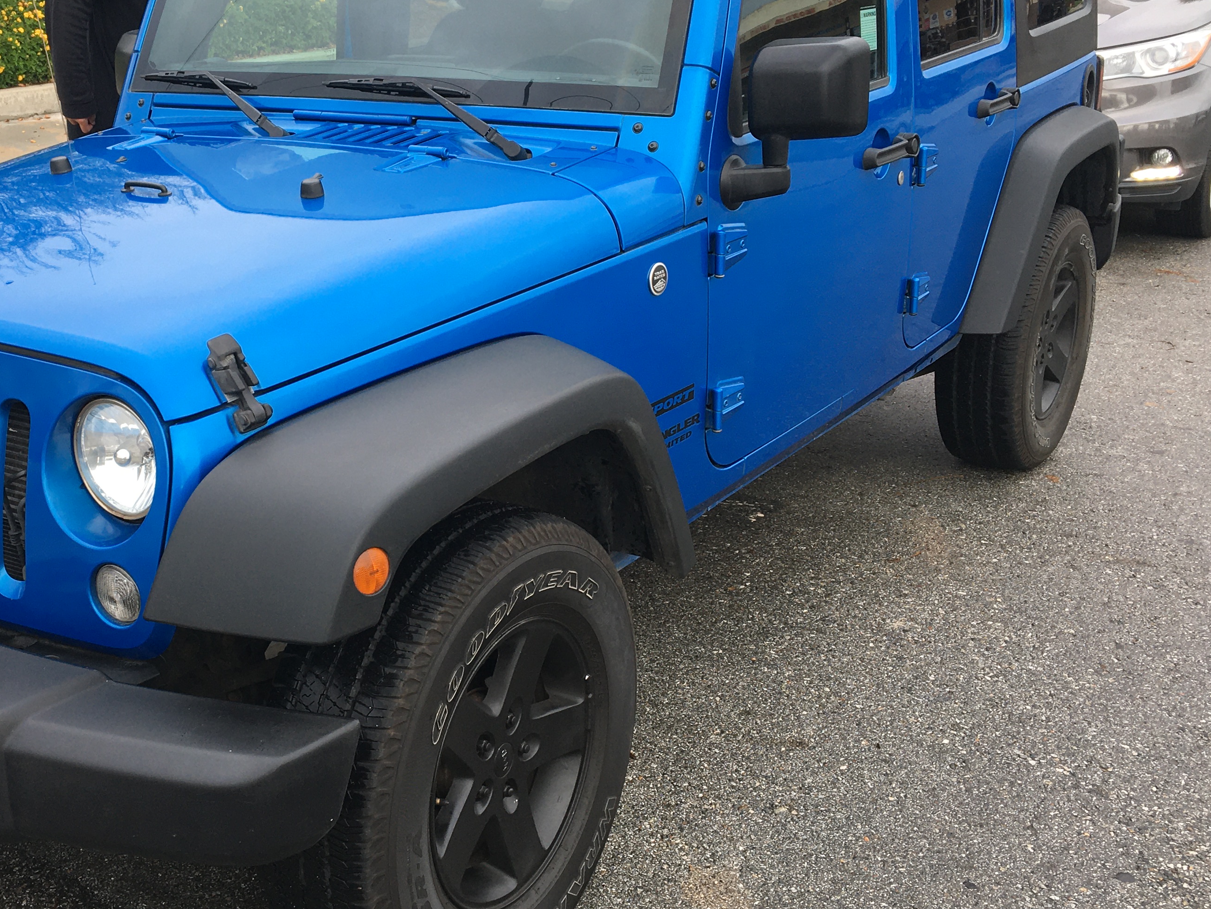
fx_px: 1574
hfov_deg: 41.6
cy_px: 457
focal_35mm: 45
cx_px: 416
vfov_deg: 32.2
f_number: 2.2
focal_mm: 4.15
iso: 25
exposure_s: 1/208
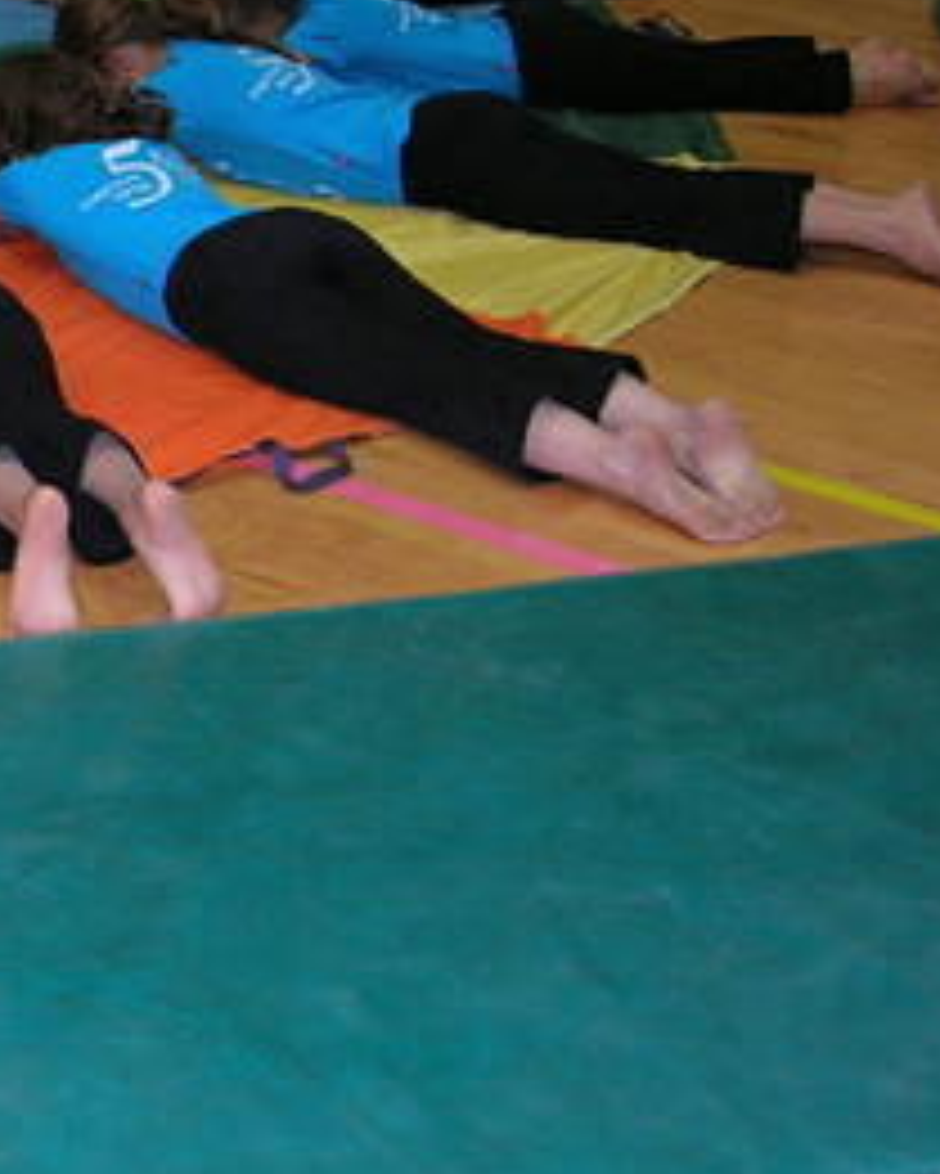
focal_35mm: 91
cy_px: 288
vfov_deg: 20.9
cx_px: -445
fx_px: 3163
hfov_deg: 15.6
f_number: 2.8
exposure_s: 1/60.1
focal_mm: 7.8
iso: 98
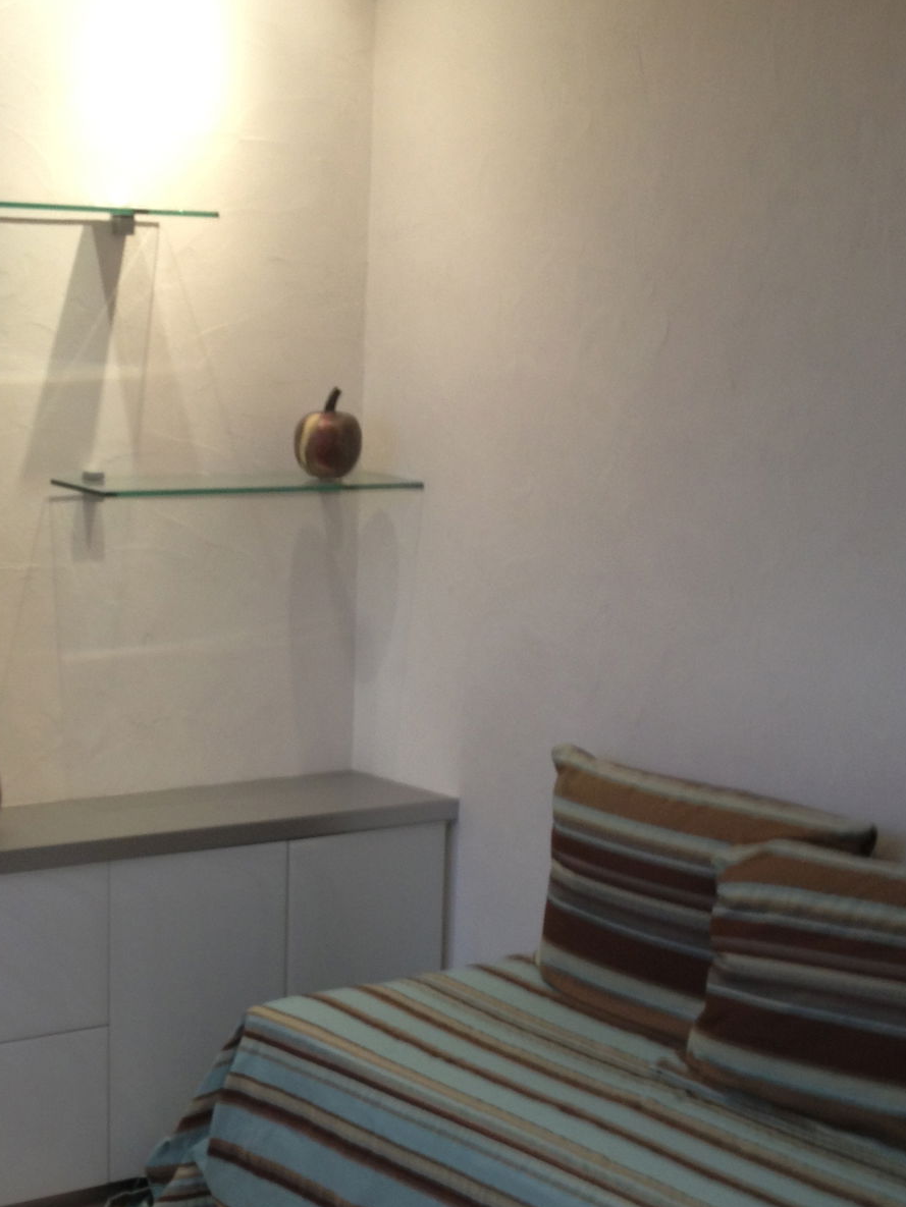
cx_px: 155
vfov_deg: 30.4
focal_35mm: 63
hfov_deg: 22.9
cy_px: 831
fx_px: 2198
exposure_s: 1/24
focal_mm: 4.28
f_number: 2.4
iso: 50
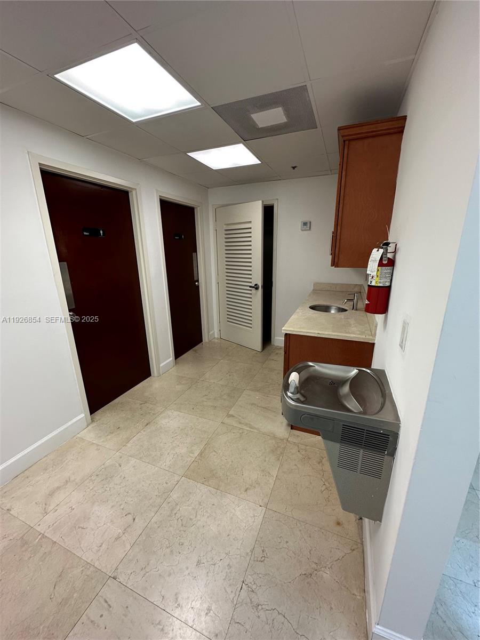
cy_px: 320
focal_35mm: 14
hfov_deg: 85.7
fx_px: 259
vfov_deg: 102.1
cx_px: 240
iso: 160
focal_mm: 2.22
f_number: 2.2
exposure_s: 1/120
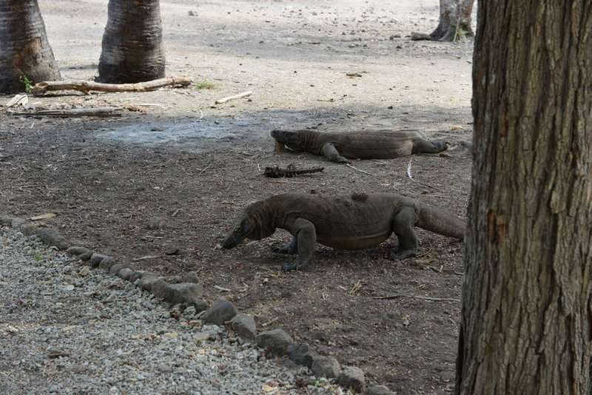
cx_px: 296
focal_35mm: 70
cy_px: 198
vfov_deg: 19.5
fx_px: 1151
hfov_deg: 28.8
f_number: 6.3
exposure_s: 1/160
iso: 250
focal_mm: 70
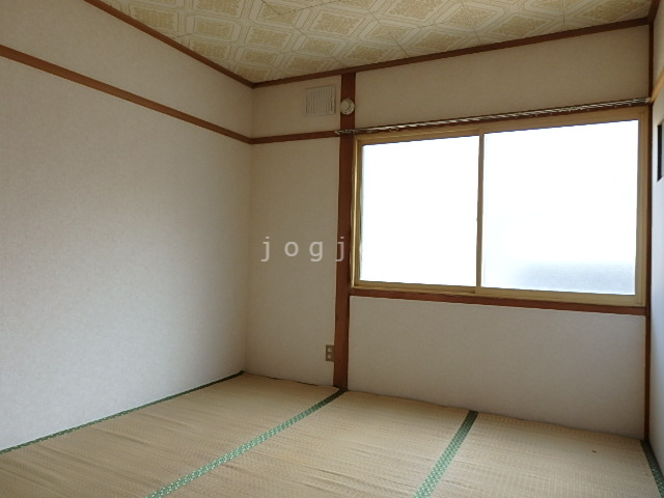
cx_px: 332
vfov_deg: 54.9
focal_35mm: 25
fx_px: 480
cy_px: 249
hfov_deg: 69.4
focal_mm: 4.5
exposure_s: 1/60
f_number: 3
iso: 125
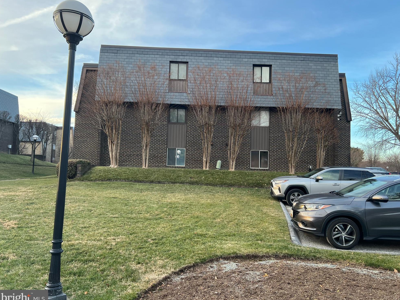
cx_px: 205
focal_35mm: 27
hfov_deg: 65.3
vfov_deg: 51.4
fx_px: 312
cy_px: 151
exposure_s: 1/190
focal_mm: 5.7
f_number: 1.5
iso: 40
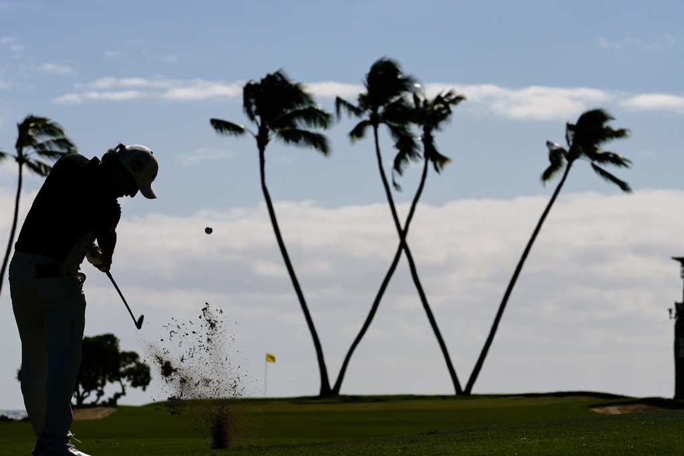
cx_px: 342
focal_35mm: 184
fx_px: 3496
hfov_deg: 11.2
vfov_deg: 7.5
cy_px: 228
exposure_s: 1/2000
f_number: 7.1
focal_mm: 123
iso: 80
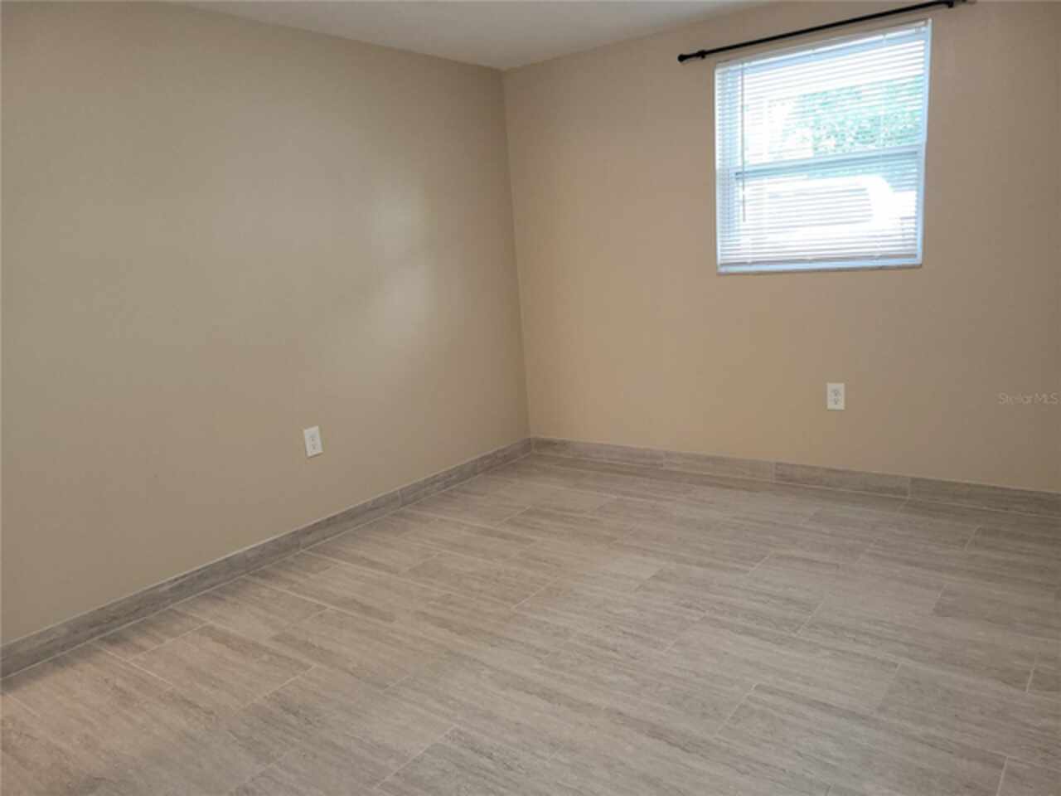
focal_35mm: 26
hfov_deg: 67.3
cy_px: 398
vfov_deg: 53.1
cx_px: 530
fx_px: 797
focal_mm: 5.4
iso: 100
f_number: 1.8
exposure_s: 1/30
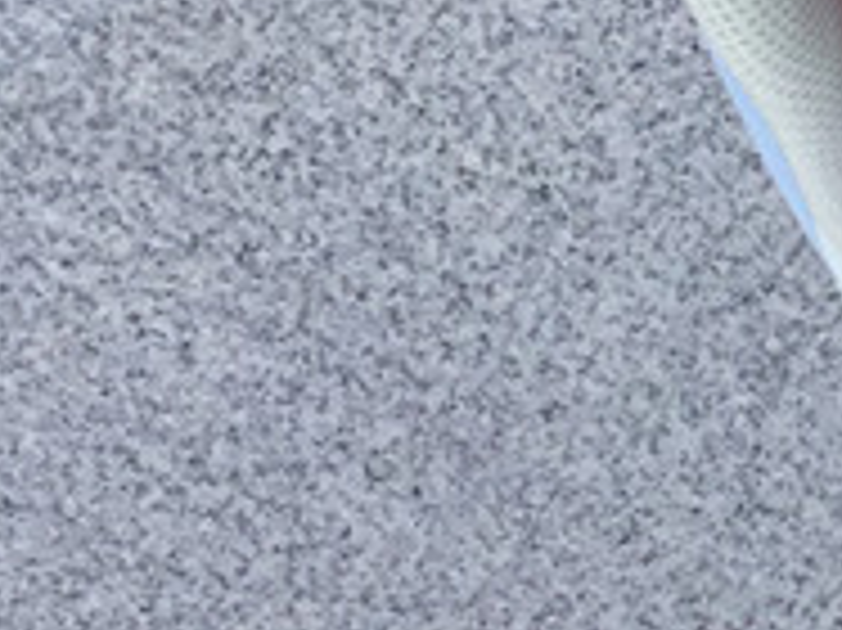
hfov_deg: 11.7
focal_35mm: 149
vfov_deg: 9.9
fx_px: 3622
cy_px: 353
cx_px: 1761
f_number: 2.4
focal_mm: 3.3
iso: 25
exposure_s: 1/278
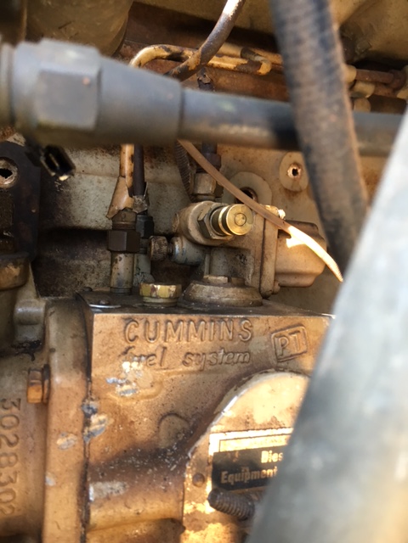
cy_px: 272
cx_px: 204
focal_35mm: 29
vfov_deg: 61.7
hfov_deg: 48.2
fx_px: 456
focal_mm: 4.15
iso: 100
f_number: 2.2
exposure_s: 1/30
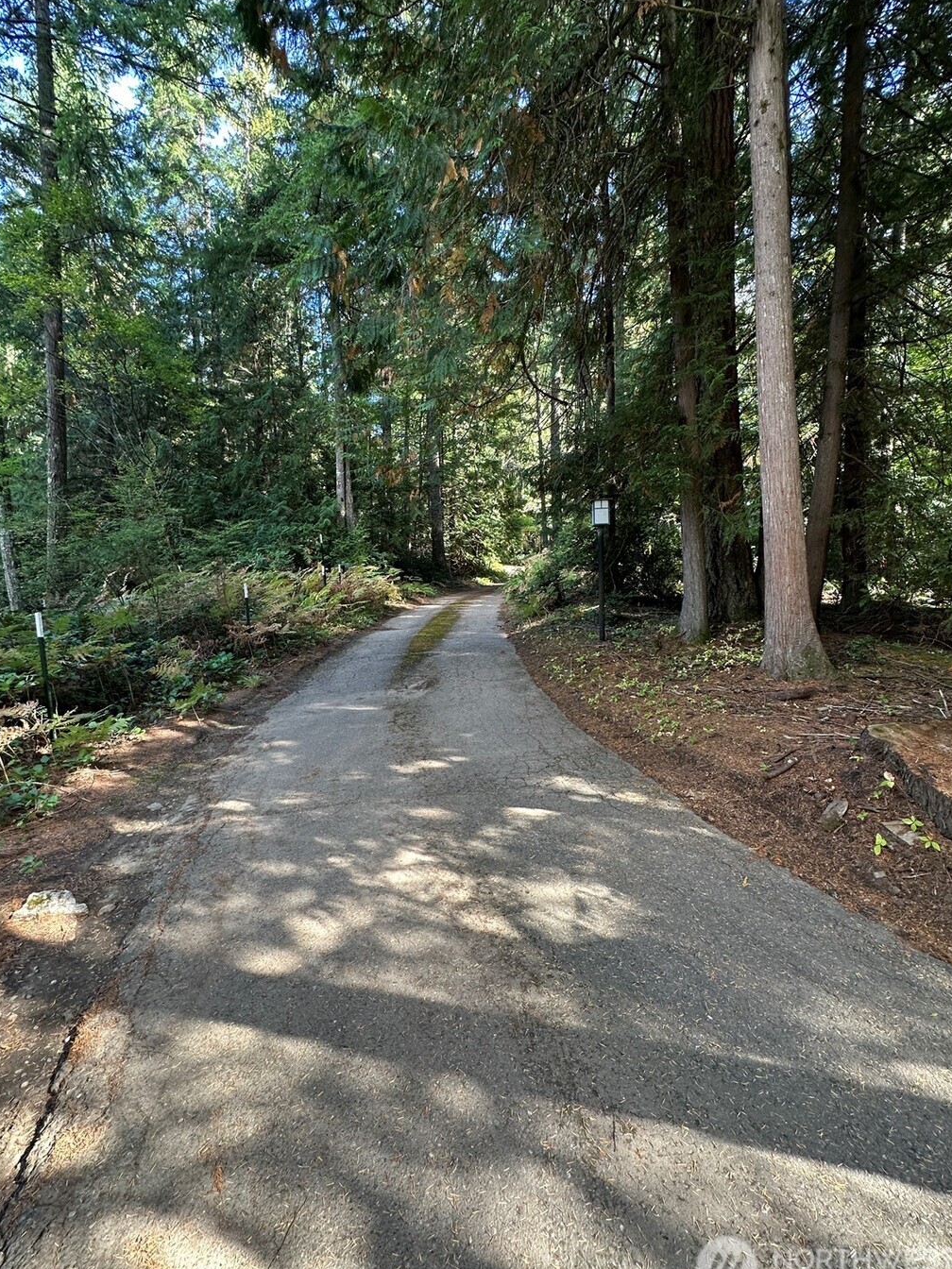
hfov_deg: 81.7
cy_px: 631
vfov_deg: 98.2
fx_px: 550
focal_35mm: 15
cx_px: 475
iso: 125
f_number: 2.2
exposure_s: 1/99
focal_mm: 2.22
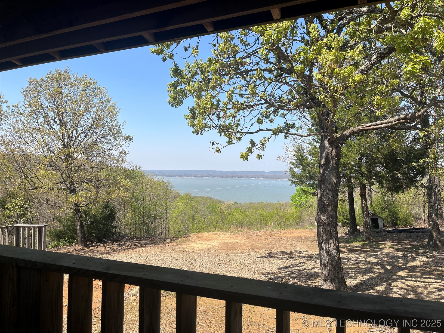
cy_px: 166
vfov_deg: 53.1
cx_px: 222
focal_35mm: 26
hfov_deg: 67.3
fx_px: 333
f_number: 1.6
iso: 50
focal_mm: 5.1
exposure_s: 1/2755
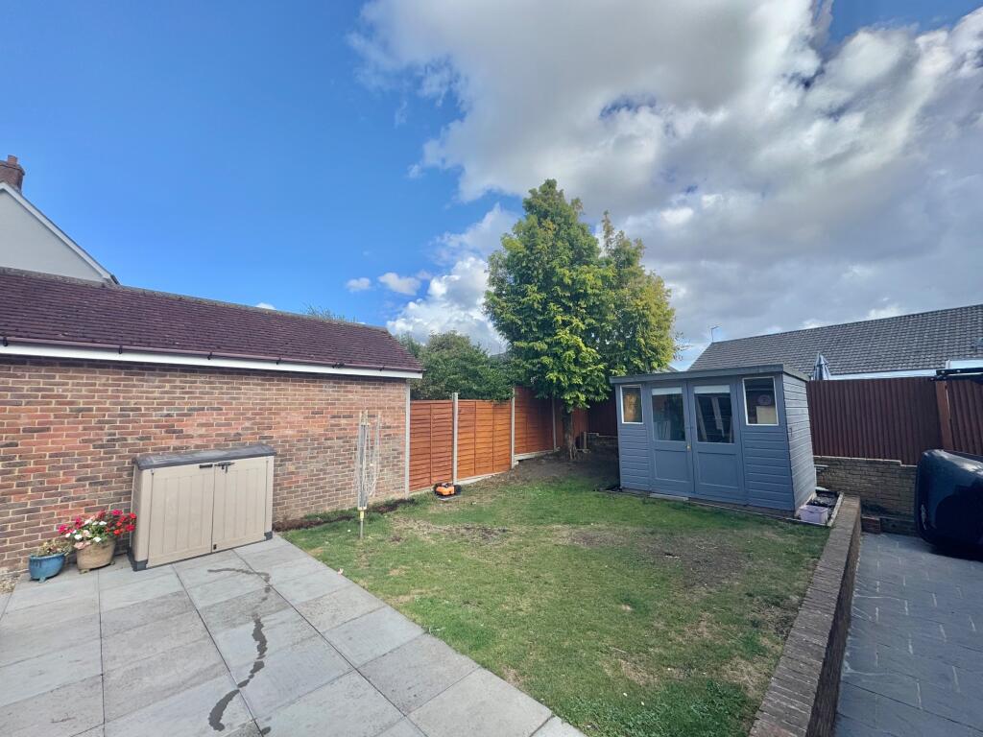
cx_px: 492
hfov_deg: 102.1
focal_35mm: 14
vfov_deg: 85.7
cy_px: 368
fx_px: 398
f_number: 2.2
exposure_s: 1/831
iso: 50
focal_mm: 2.22
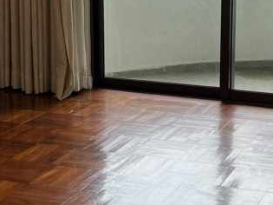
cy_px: 52
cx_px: 244
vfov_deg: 14.9
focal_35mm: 99
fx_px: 780
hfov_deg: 19.5
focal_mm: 5.7
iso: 32
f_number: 1.5
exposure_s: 1/100
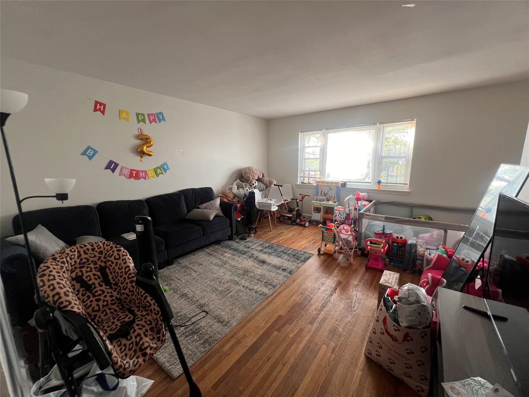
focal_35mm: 13
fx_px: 199
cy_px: 198
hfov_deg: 106.2
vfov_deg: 89.9
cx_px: 264
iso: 200
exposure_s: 1/60
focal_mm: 1.57
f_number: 1.8
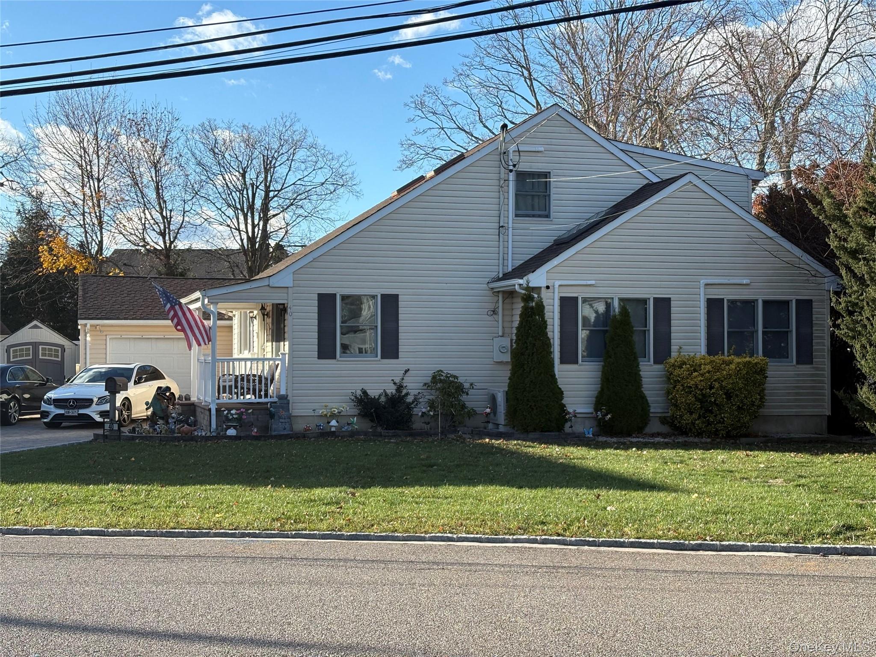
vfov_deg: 28.0
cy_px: 328
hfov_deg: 36.8
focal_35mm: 52
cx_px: 438
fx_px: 1316
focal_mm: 5.96
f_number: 1.6
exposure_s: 1/1393
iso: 32
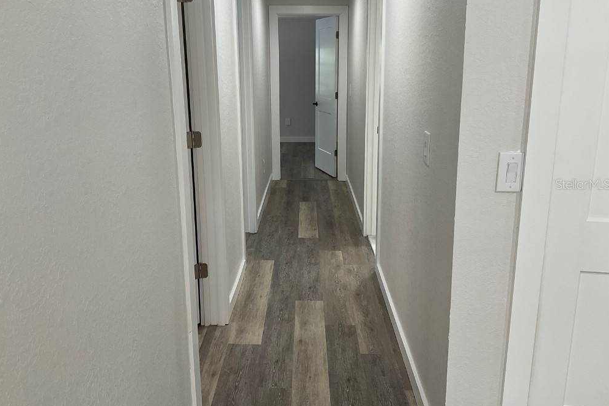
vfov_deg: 42.3
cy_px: 184
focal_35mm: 31
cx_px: 300
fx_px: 524
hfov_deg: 60.3
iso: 40
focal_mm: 3
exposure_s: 1/60
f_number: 1.8
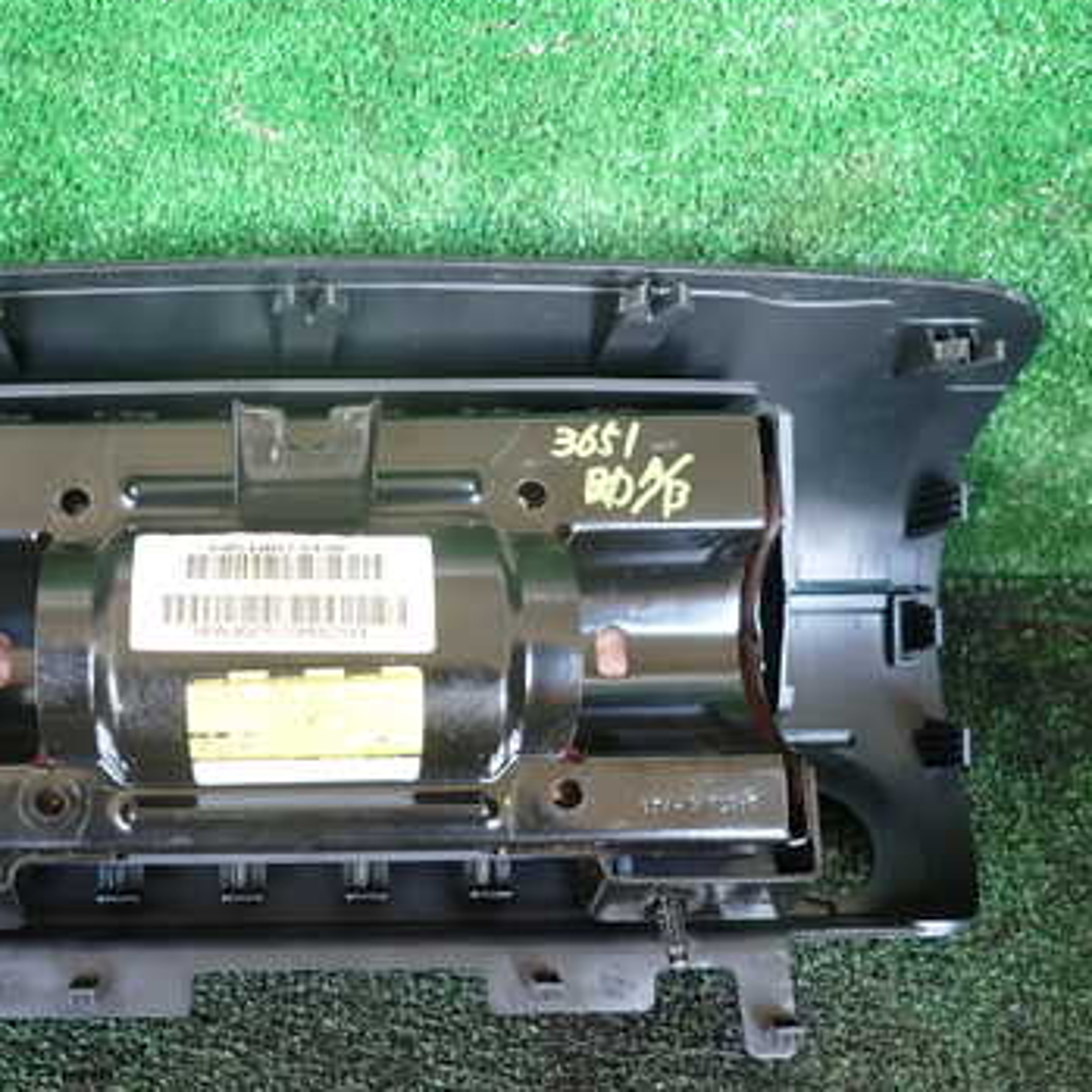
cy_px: 532
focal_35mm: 38
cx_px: 282
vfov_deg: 43.9
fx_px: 1356
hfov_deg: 42.6
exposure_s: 1/40
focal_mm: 4.5
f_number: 2
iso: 200
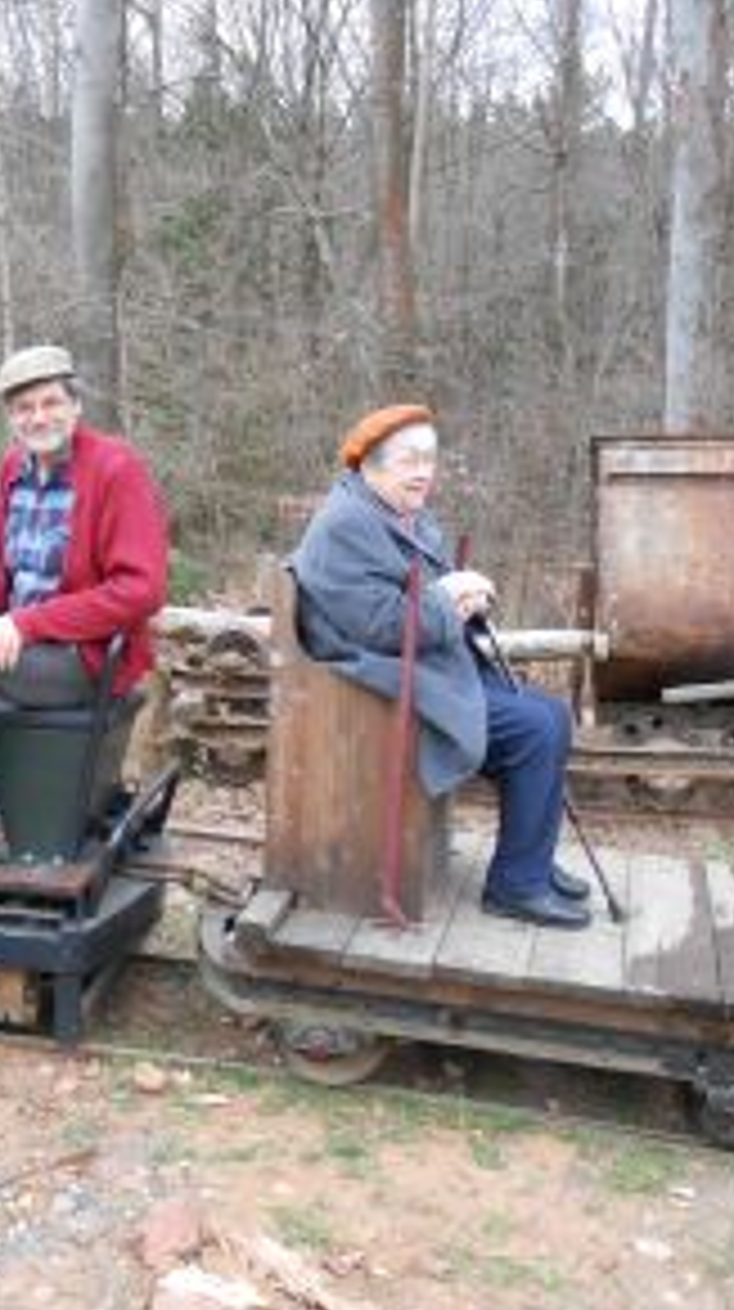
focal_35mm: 39
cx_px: 221
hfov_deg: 30.0
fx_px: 1354
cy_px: 653
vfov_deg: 51.7
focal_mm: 4.6
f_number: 3.5
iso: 400
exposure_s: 1/250
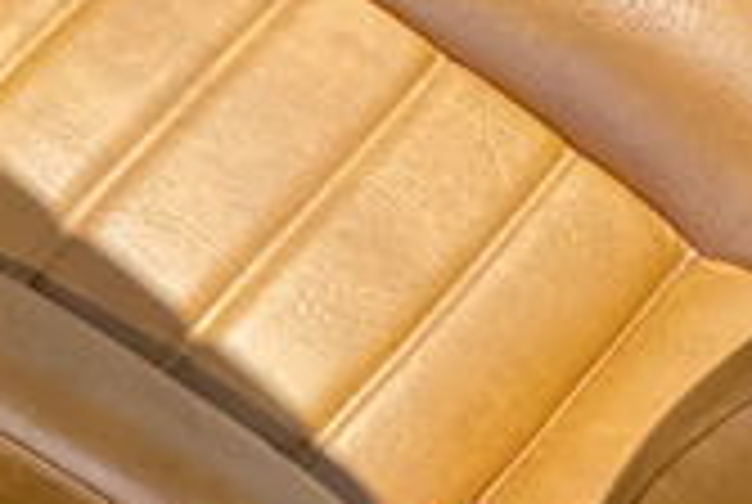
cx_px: -865
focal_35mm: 248
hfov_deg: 7.8
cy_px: 608
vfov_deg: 5.5
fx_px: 5190
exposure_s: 1/15
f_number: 2
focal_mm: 6
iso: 500
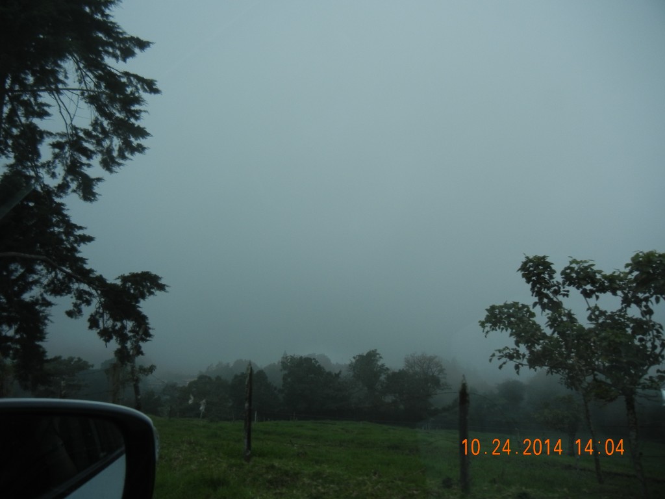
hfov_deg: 60.0
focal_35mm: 30
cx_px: 332
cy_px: 250
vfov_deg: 46.8
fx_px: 576
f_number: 3.5
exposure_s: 1/442
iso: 160
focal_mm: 5.4
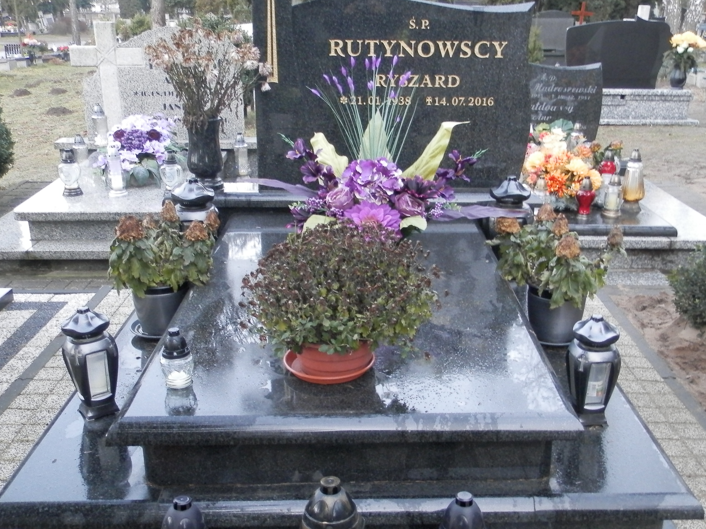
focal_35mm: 37
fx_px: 755
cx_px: 391
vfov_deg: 38.6
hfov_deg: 50.1
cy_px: 292
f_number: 3.1
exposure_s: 1/13
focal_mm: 4.5
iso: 200
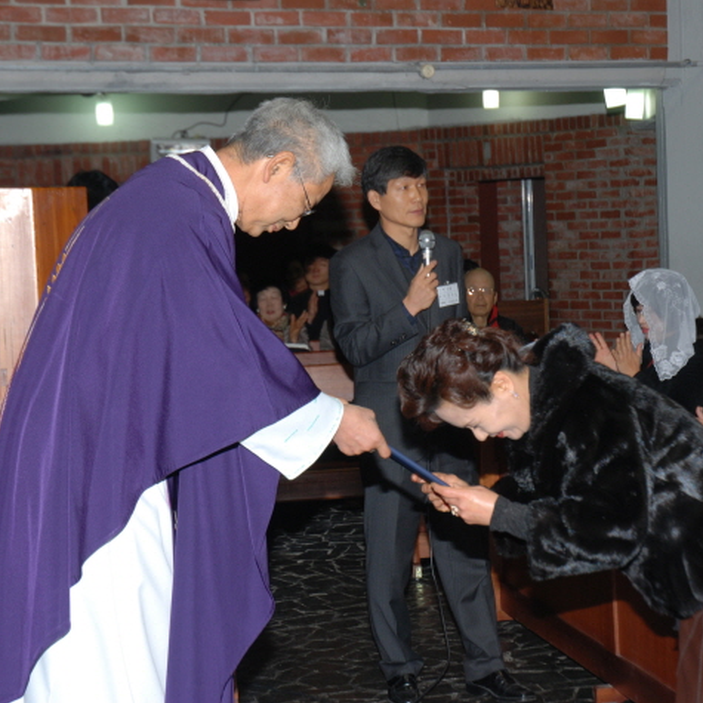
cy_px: 352
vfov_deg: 20.4
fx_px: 1953
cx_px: 414
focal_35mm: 85
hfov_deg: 20.4
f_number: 5.6
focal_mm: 44
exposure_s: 1/60
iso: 200
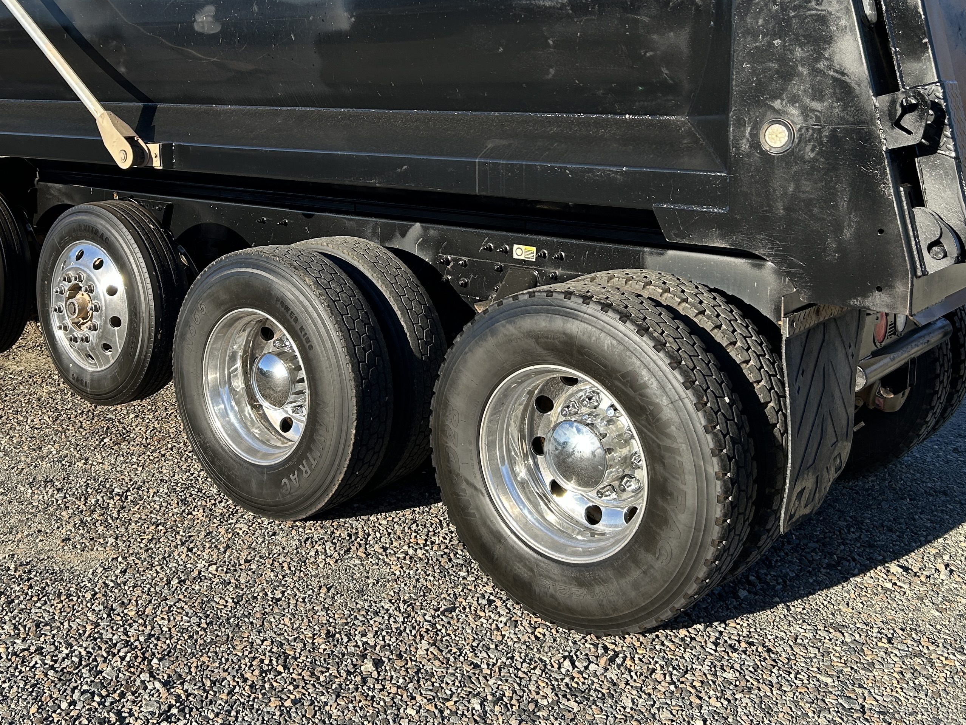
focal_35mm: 41
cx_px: 393
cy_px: 186
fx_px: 1144
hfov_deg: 45.6
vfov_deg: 34.4
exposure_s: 1/1449
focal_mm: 5.7
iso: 50
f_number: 1.5
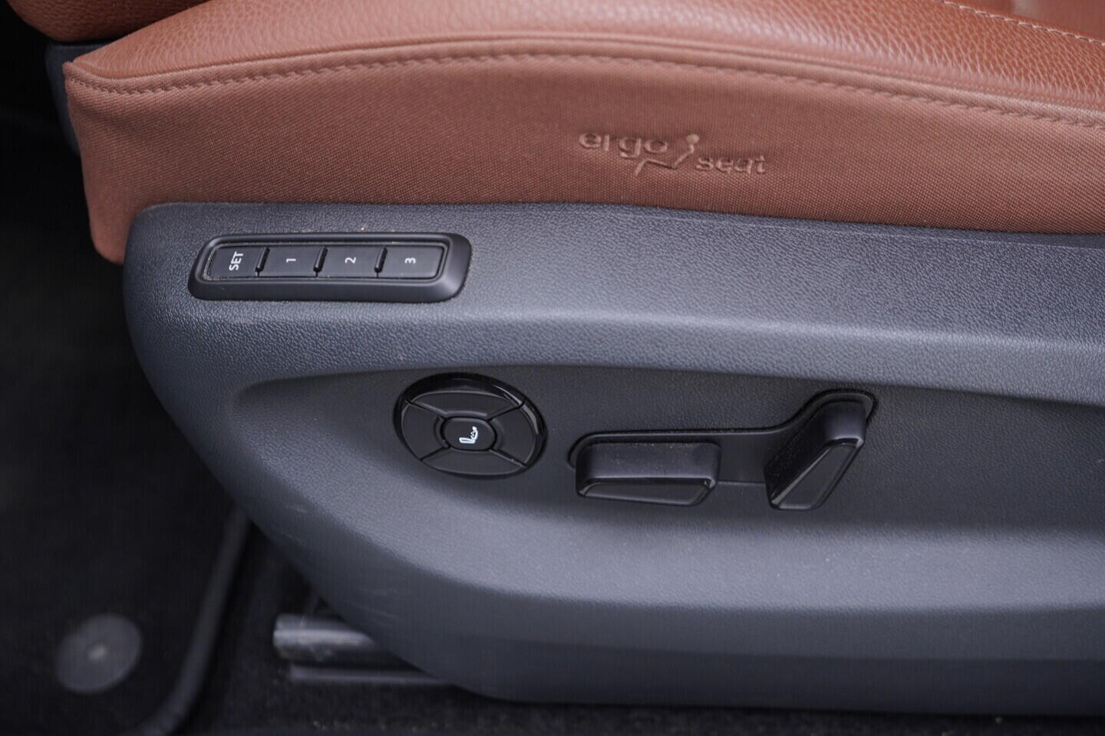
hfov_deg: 53.1
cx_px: 552
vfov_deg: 36.9
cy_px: 368
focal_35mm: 36
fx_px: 1105
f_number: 2.8
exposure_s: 1/40
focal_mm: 24
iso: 200
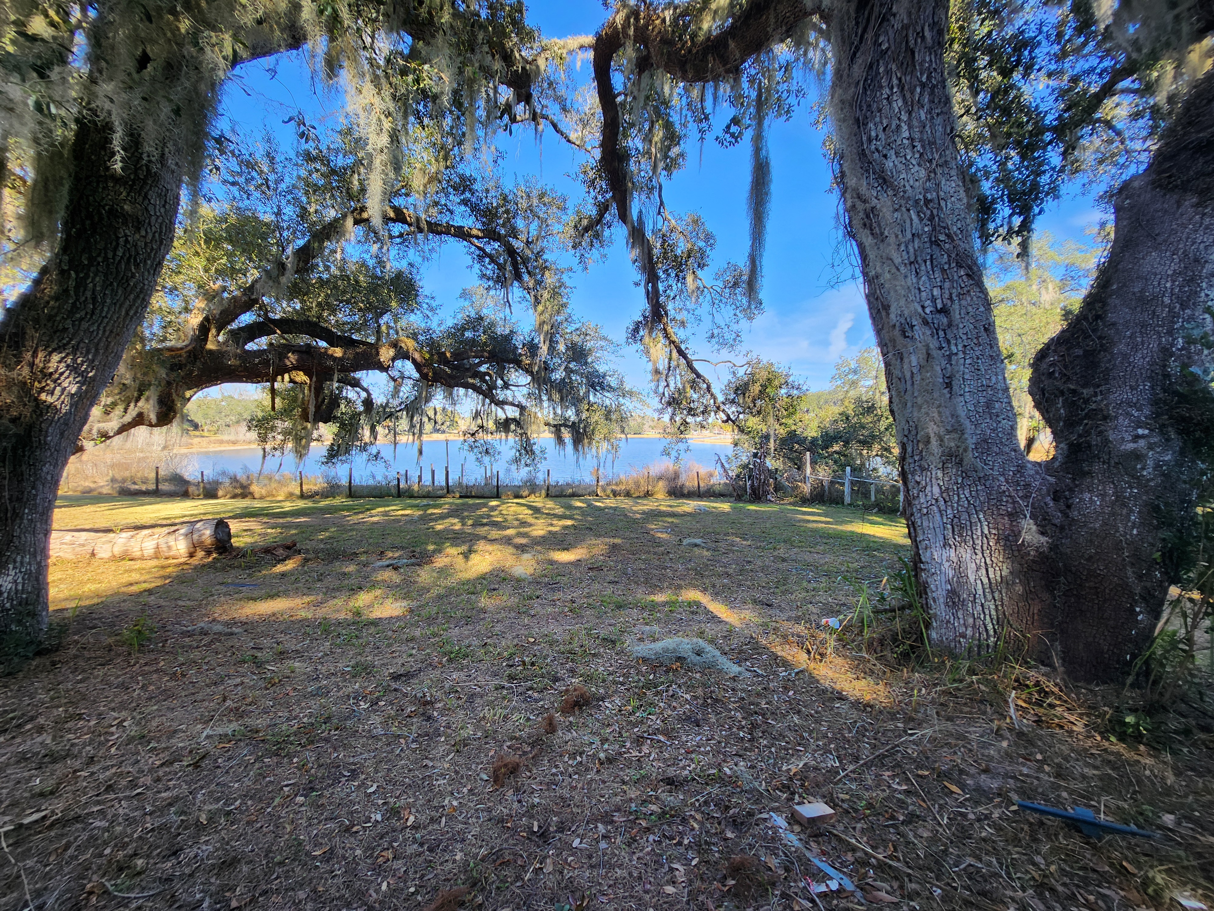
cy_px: 456
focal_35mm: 13
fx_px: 456
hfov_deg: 106.2
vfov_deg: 89.9
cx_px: 607
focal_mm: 1.7
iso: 32
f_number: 2.2
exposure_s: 1/179
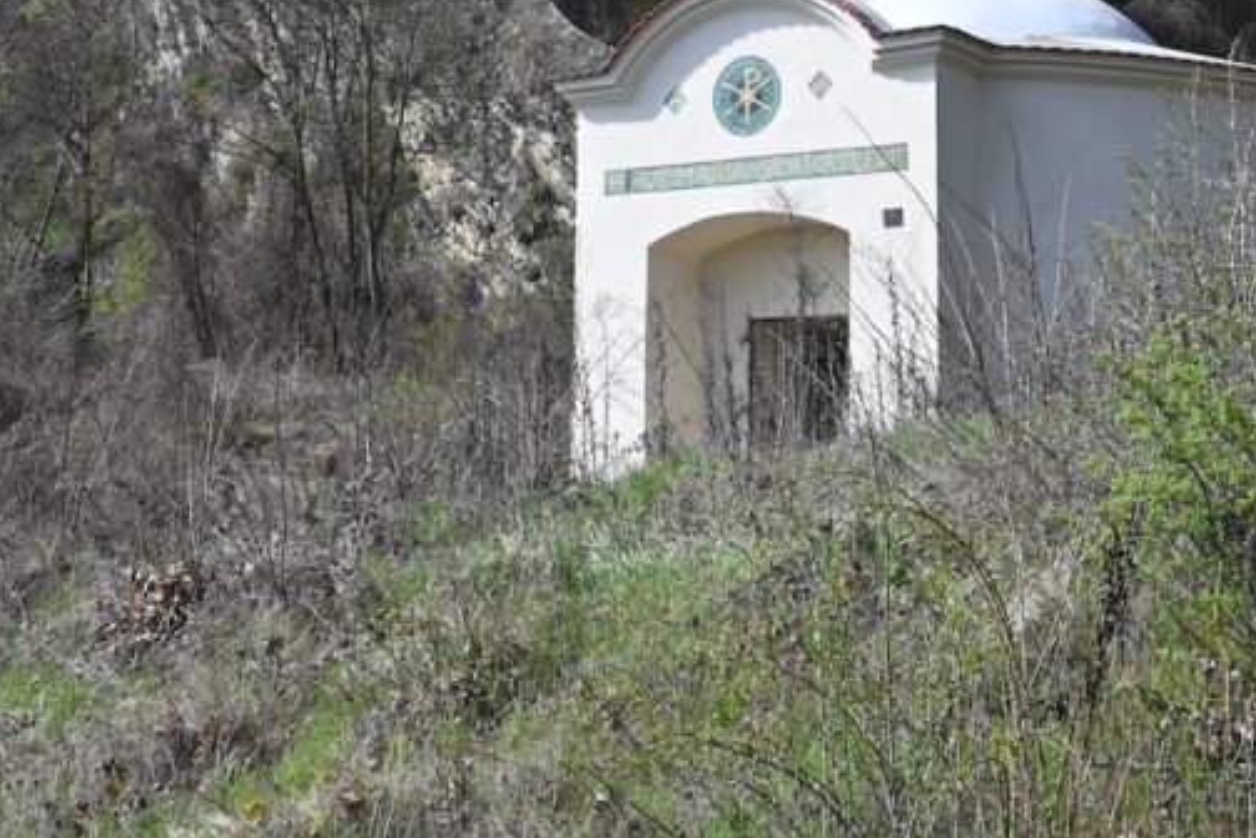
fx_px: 2285
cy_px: -5
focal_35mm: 66
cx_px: 753
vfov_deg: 20.1
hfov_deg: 30.7
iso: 100
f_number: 7.1
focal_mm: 21.5
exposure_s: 1/200
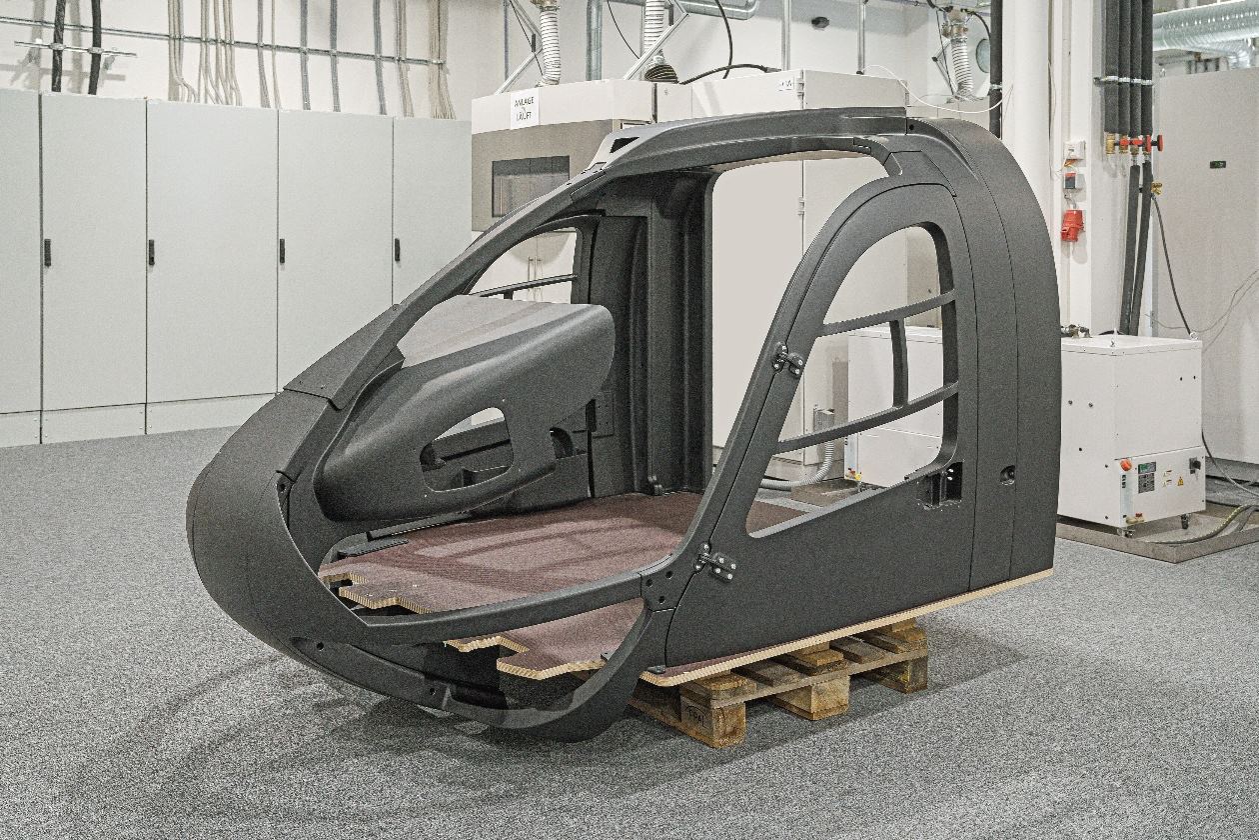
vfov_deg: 37.9
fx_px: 1224
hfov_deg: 54.4
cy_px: 420
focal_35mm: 35
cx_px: 630
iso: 1600
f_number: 5.6
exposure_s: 1/125
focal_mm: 35
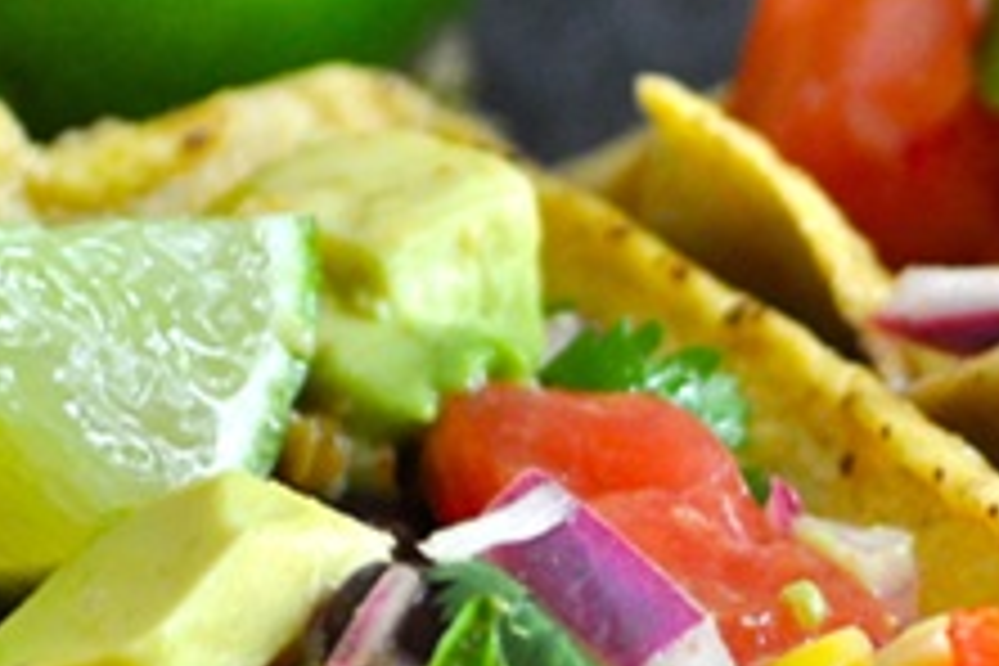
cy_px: 338
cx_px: 1152
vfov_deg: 2.1
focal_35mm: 670
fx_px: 18591
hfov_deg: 3.1
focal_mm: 110
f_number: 4.5
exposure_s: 1/60
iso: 640
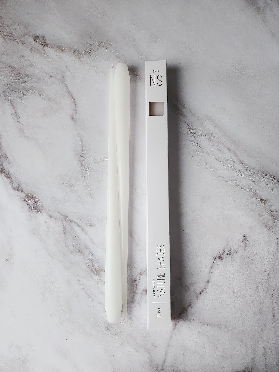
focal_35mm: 23
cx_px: 140
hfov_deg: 58.9
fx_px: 247
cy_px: 186
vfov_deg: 73.9
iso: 800
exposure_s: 1/60
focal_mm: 6.4
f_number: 1.8
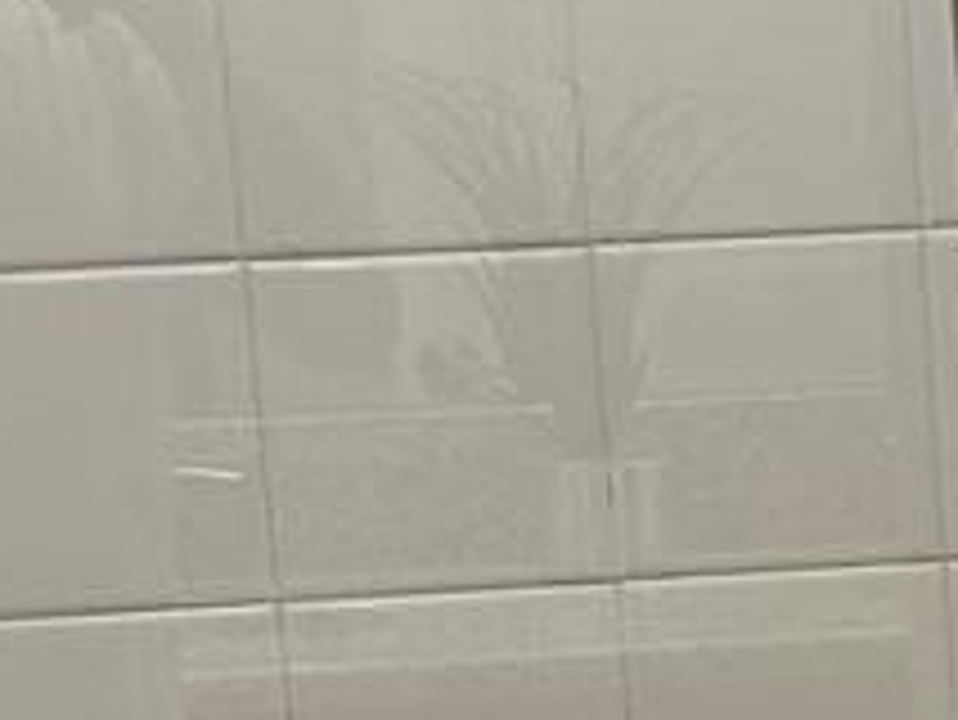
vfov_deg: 7.4
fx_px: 5400
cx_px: 1633
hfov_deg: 9.7
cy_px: 1228
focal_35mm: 195
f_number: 1.5
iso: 100
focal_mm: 5.7
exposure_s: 1/120
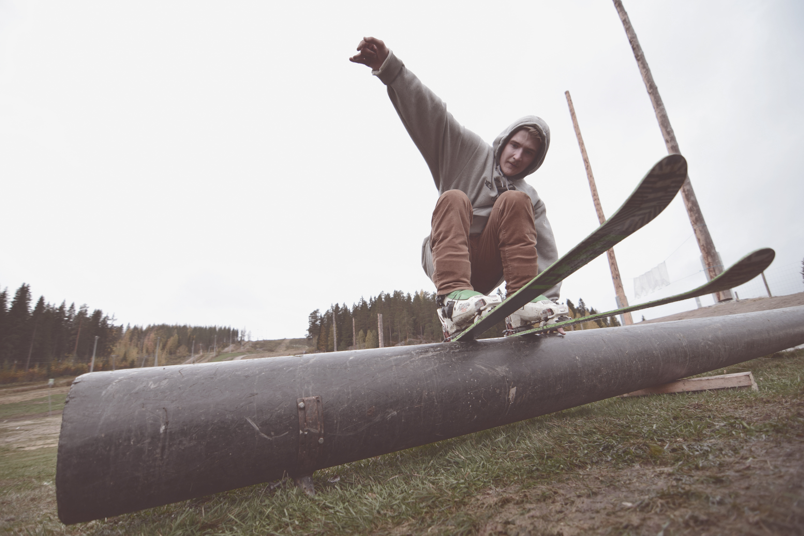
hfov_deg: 95.0
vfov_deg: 72.1
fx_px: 368
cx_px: 402
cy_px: 268
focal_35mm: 16
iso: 320
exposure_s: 1/800
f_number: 2.8
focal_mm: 11
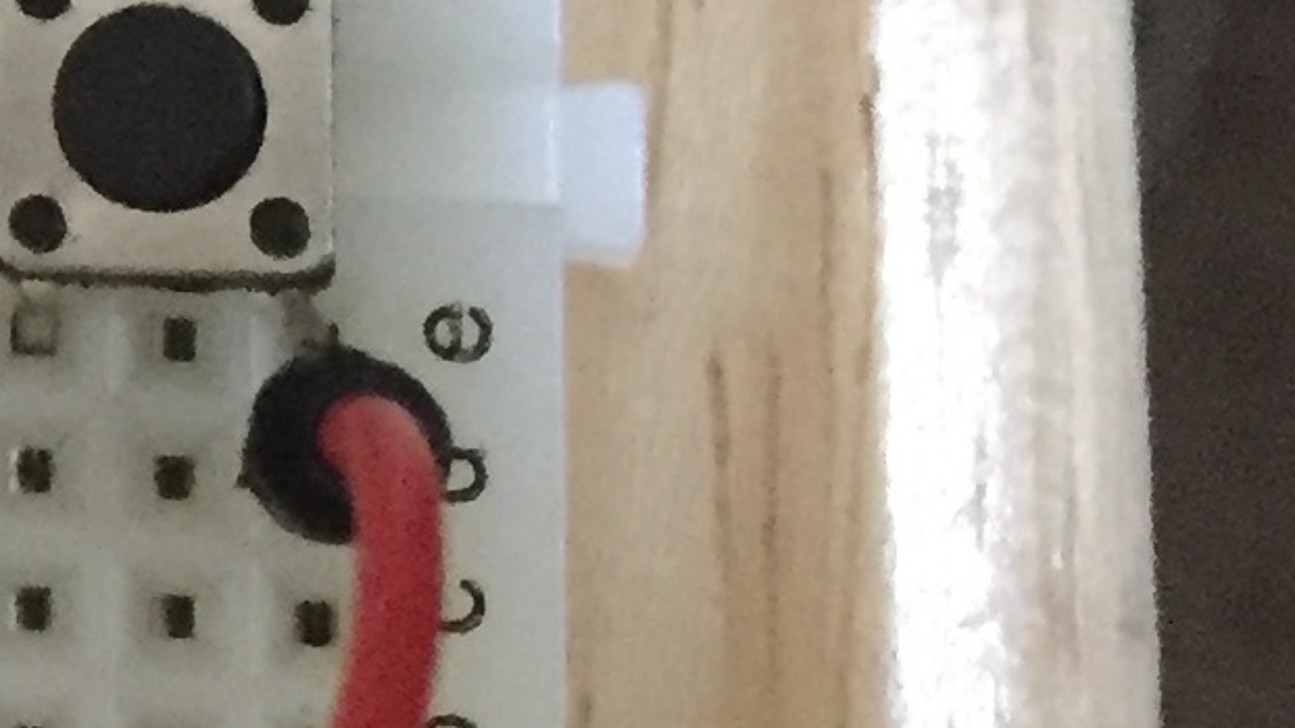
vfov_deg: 7.2
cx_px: -1387
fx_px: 5699
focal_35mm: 166
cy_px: -403
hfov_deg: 11.5
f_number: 2.2
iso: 500
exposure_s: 1/15
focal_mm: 4.15
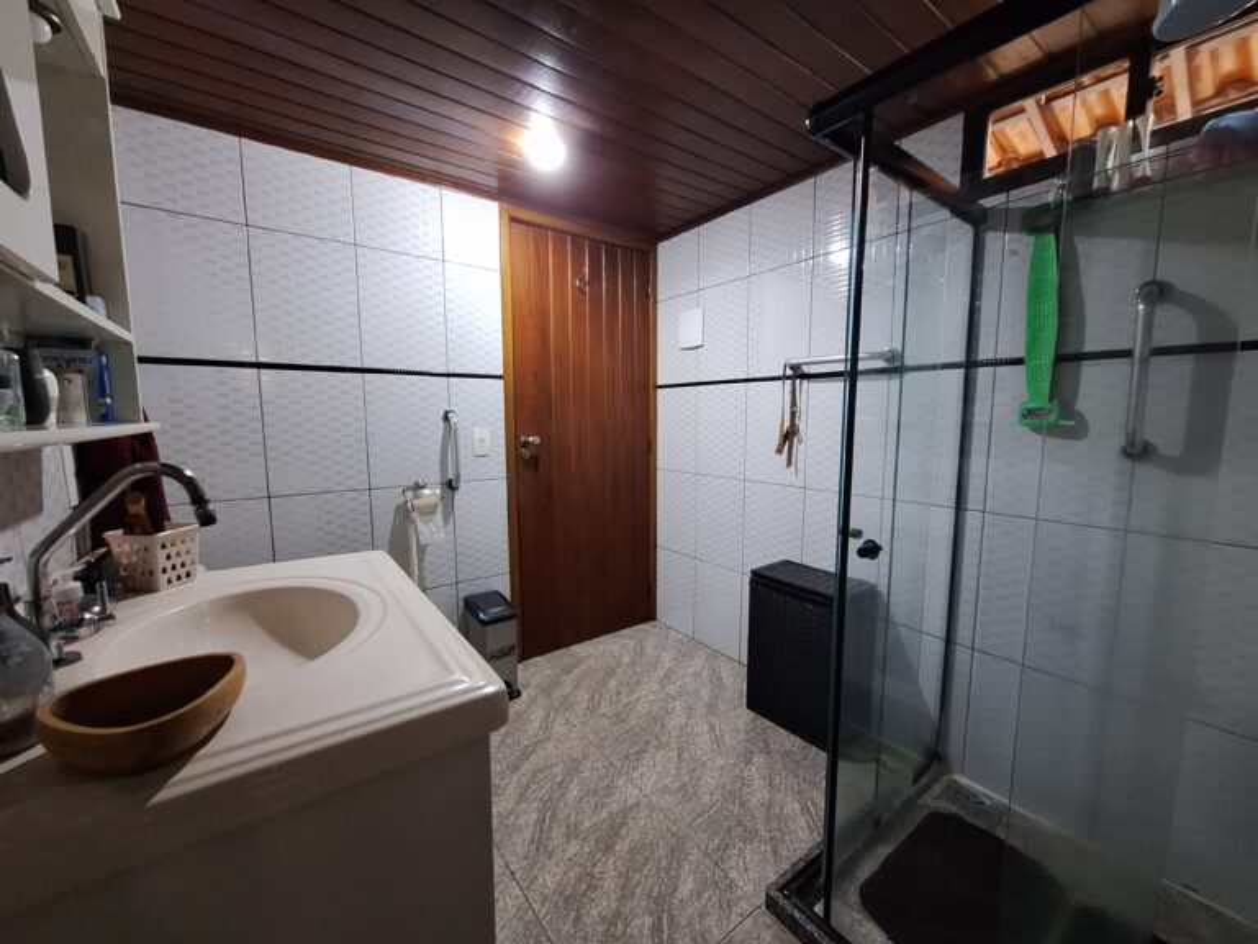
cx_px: 629
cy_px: 472
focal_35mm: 13
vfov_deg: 89.9
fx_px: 472
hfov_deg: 106.2
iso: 500
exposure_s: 1/20
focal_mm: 1.74
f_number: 2.2
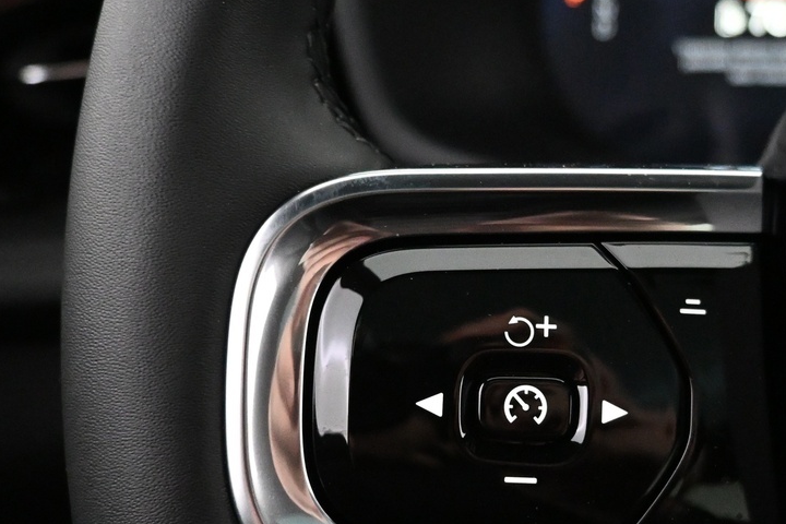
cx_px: 513
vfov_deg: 25.0
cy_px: 321
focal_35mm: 54
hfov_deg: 36.6
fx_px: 1179
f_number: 3.5
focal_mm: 16
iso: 5000
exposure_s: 1/60
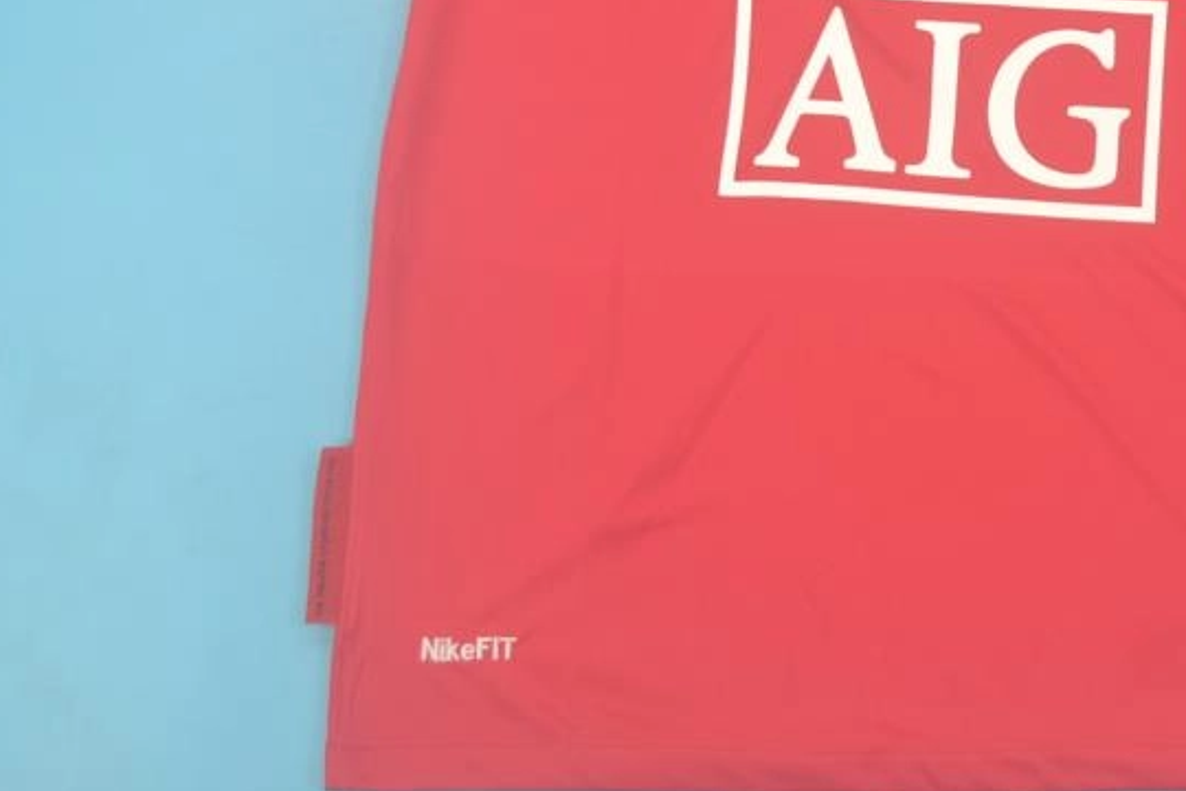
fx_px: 2569
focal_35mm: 78
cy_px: 48
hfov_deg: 25.4
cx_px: 1002
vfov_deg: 17.2
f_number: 4.2
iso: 200
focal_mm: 26
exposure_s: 1/60
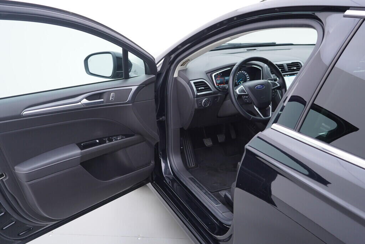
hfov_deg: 53.1
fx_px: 365
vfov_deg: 36.9
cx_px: 182
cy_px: 122
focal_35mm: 36
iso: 125
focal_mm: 24
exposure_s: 1/40
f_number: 2.8
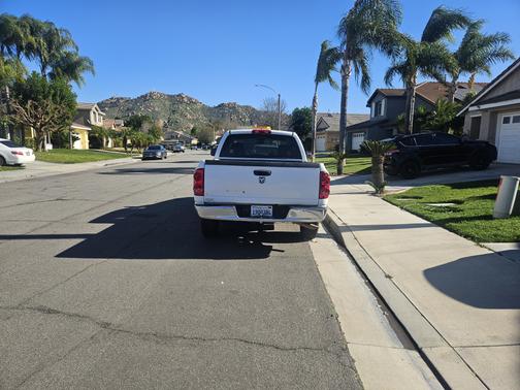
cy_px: 195
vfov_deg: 58.9
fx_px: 346
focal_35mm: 23
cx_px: 260
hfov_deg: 73.9
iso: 25
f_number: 1.8
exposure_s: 1/1559
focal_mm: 5.4
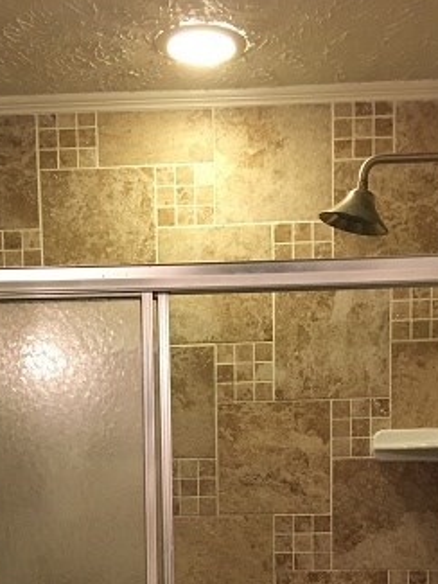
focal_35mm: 54
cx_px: 151
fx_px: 910
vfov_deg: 33.4
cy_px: 538
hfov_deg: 26.9
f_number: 2.2
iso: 80
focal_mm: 4.15
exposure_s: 1/15
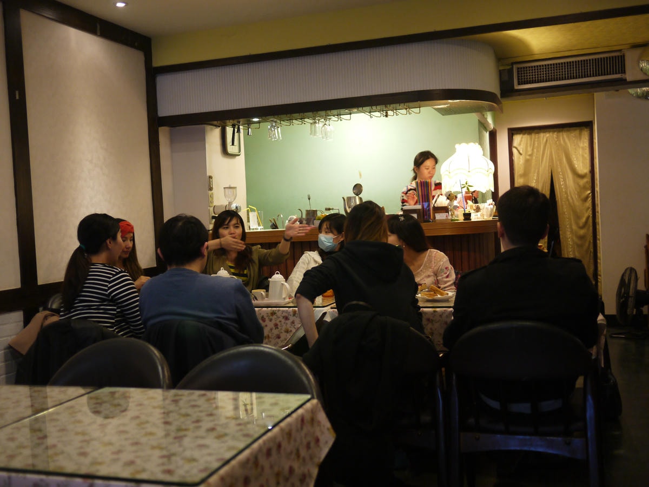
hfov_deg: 46.8
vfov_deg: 36.0
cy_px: 244
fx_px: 750
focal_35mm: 40
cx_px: 324
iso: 500
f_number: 1.7
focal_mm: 20
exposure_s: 1/60
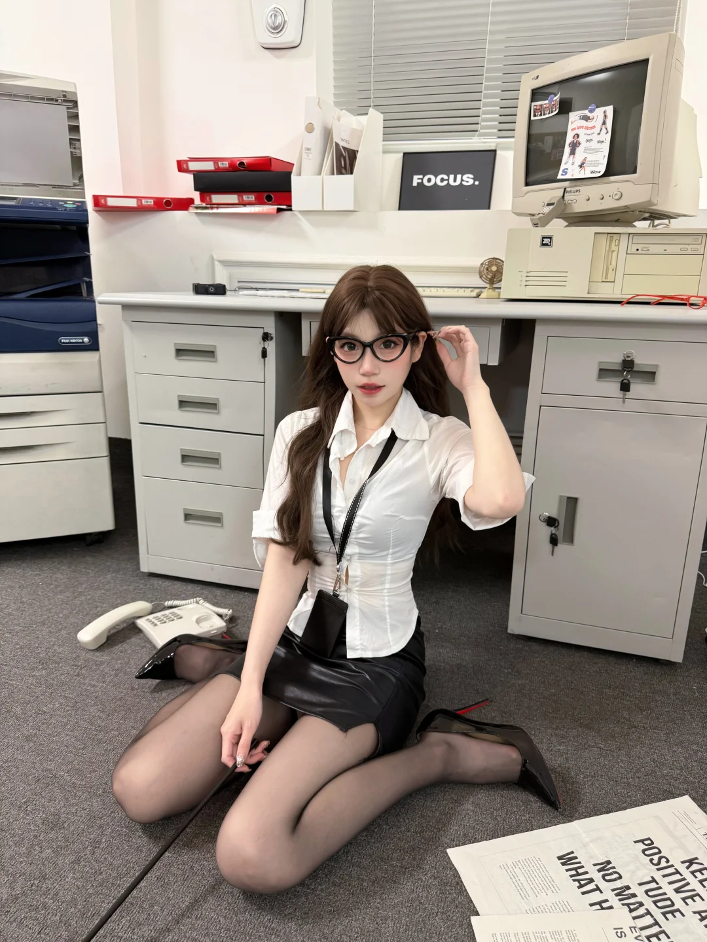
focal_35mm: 24
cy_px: 471
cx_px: 354
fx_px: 654
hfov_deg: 56.8
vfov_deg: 71.6
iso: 125
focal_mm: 6.76
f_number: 1.78
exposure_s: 1/50
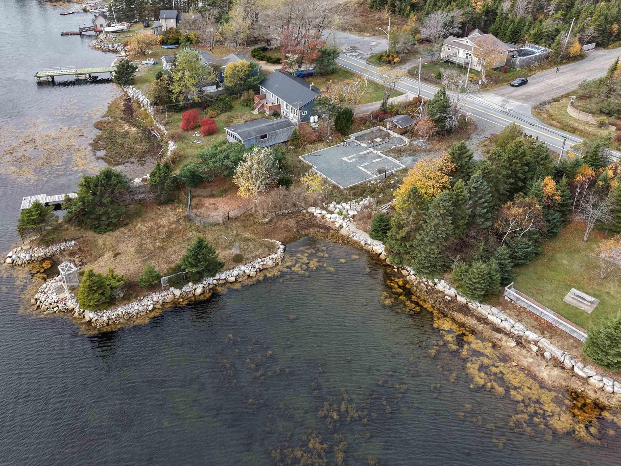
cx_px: 289
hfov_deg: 59.9
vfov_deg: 46.5
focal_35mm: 30
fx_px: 538
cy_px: 183
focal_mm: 8.67
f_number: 1.8
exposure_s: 1/1000
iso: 130
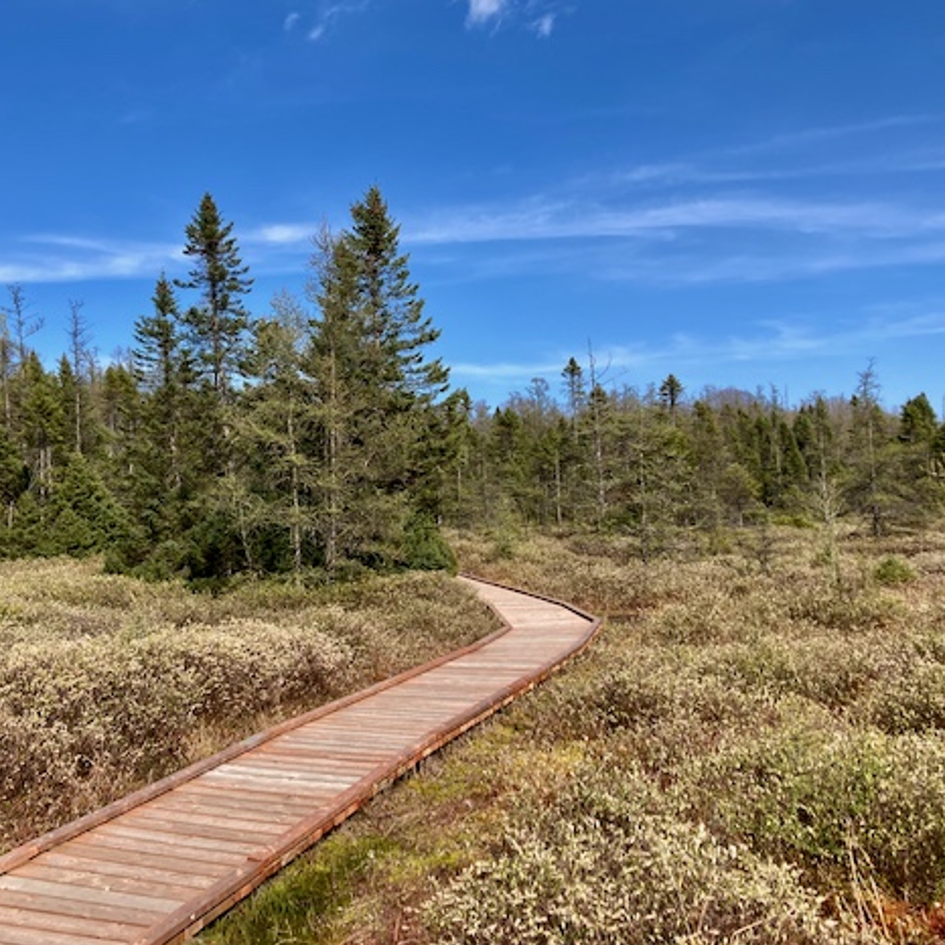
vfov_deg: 48.5
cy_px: 468
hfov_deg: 48.1
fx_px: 1050
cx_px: 363
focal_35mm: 34
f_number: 1.8
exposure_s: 1/1715
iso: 20
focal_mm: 3.99
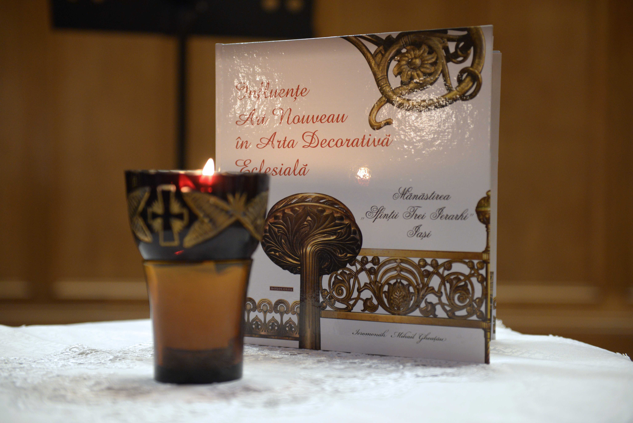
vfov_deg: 22.6
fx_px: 1055
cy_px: 212
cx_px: 316
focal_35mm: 60
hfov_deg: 33.4
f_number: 2.8
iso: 2000
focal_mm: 60
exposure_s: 1/100
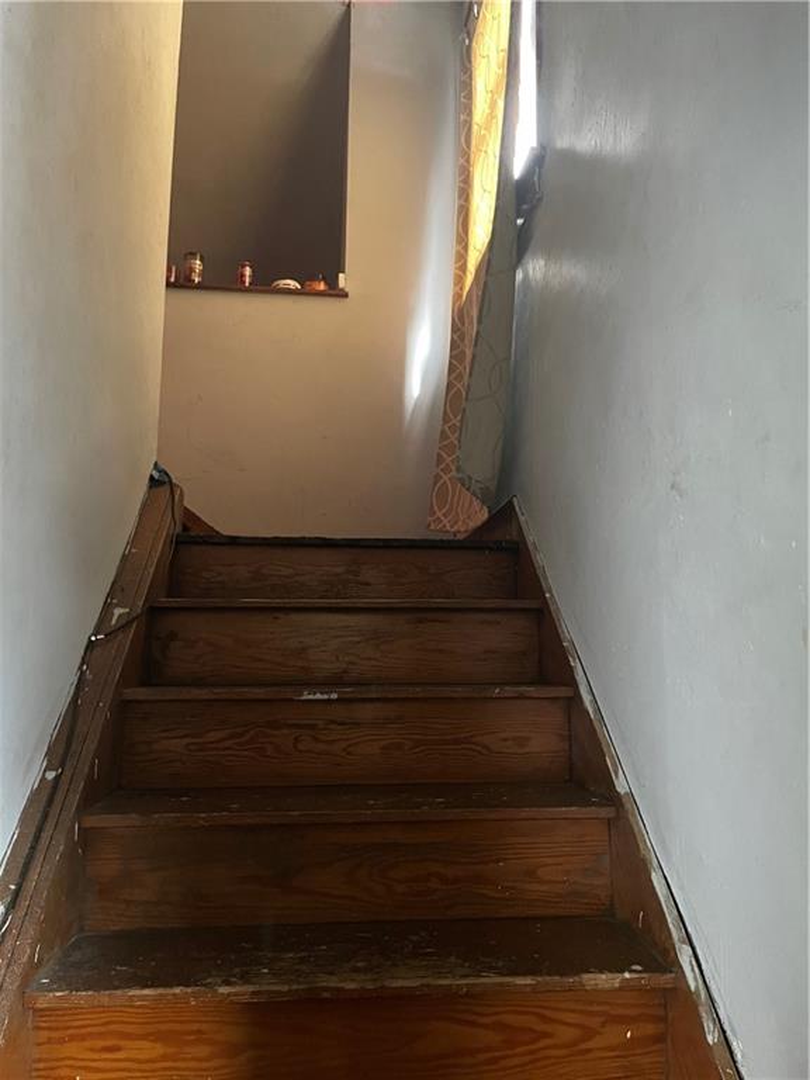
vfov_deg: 67.3
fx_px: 811
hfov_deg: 53.1
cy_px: 540
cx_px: 405
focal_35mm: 26
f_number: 1.6
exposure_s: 1/30
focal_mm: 4.2
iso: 1000
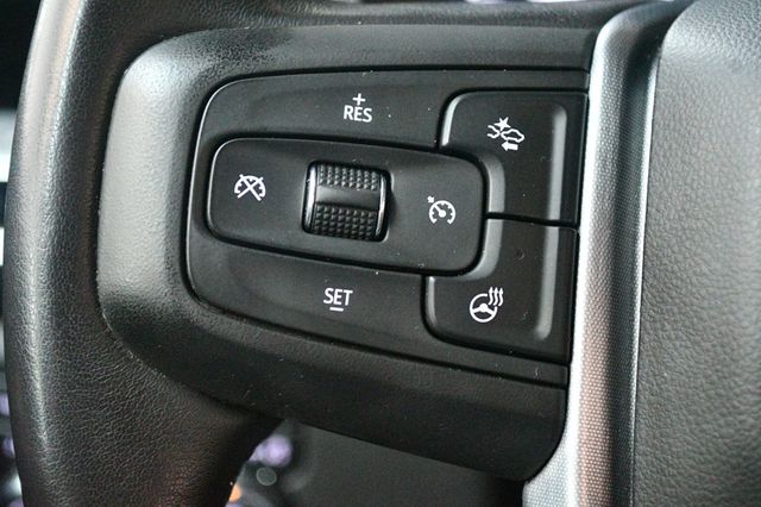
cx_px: 380
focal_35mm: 60
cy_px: 254
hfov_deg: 33.4
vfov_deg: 22.6
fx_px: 1268
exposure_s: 1/50
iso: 12800
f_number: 5.3
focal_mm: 40
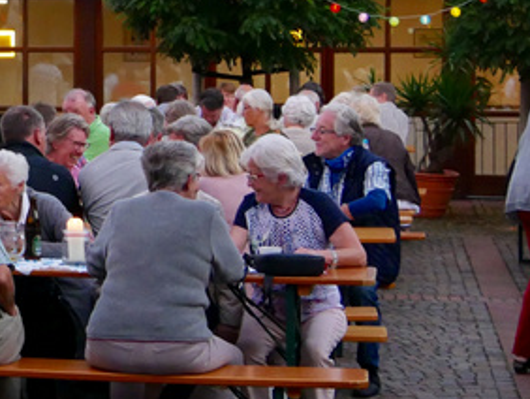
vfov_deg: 12.4
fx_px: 1824
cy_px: 73
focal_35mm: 119
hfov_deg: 15.7
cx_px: -157
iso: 1000
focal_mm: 21
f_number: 4
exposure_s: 1/60
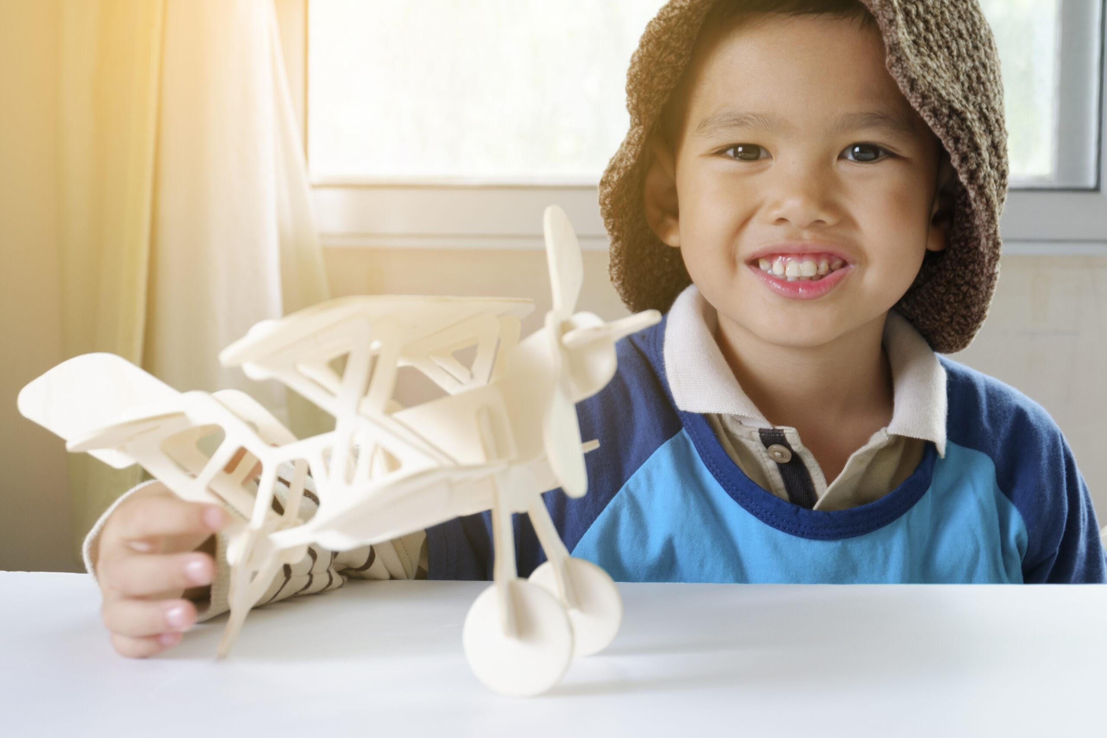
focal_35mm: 65
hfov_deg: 31.0
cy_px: 369
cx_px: 554
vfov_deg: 20.9
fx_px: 1999
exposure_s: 1/20
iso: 400
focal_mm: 43.4
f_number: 5.6
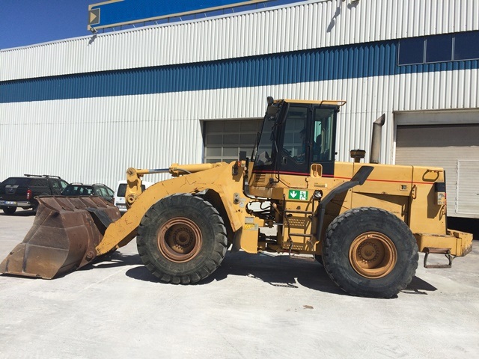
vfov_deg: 48.2
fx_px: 401
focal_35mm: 29
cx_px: 240
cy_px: 180
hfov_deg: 61.7
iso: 32
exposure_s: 1/3731
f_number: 2.2
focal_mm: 4.15
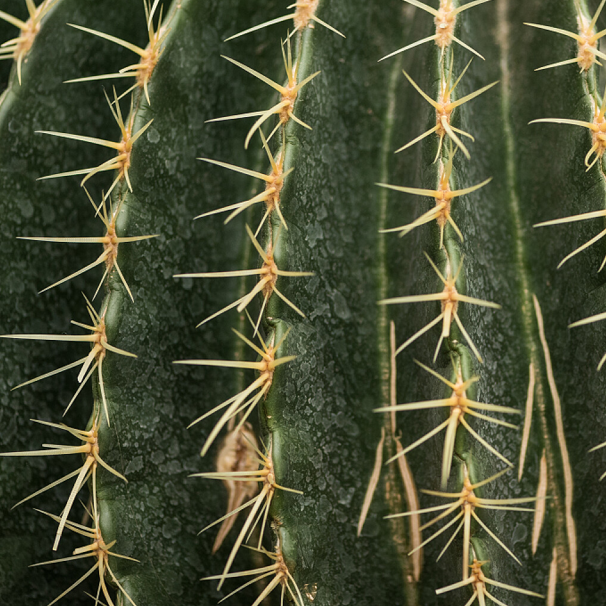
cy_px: 227
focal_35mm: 168
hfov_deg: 10.4
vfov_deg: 10.4
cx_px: 495
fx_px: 3327
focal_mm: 105
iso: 500
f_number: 3.5
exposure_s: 1/320
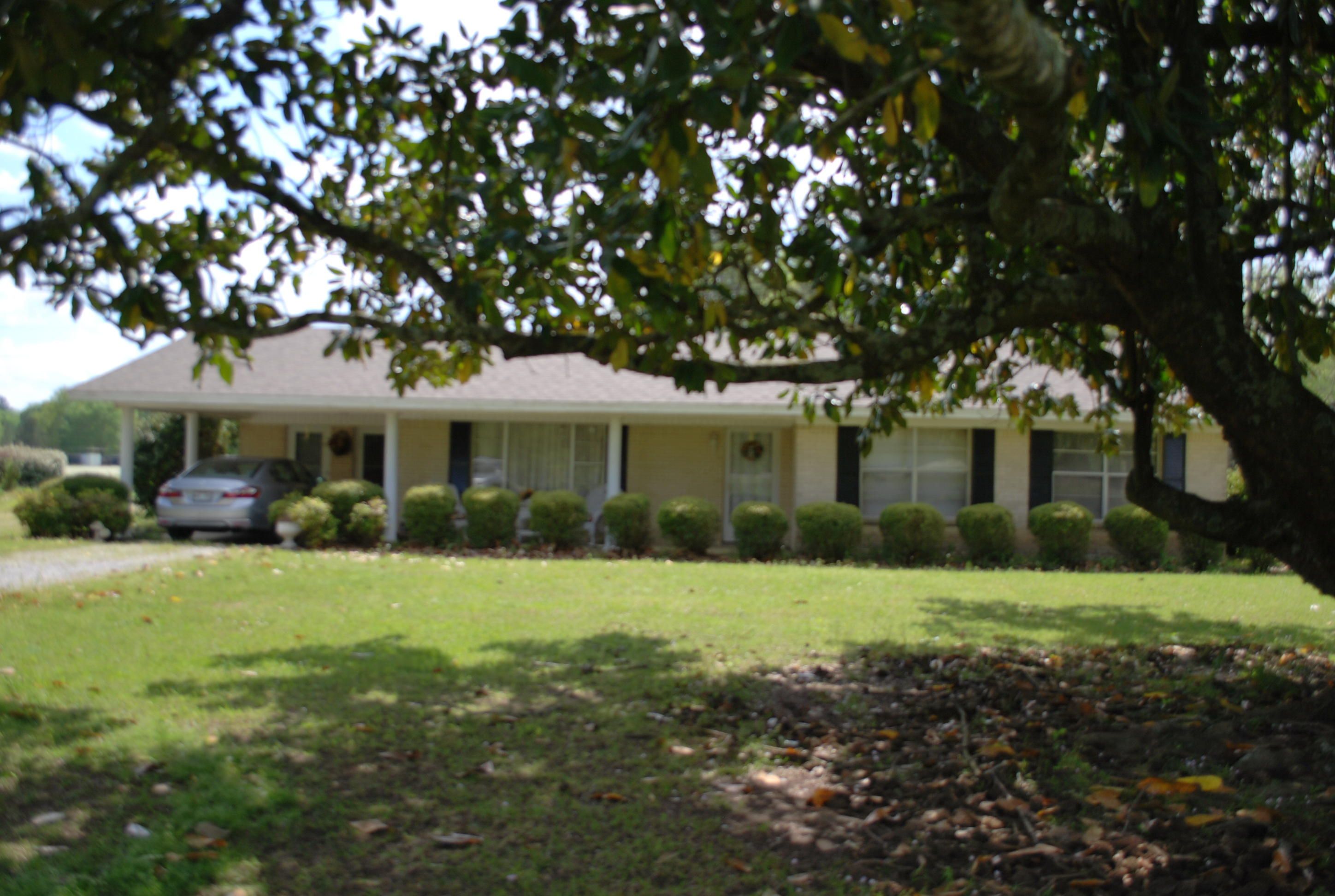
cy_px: 448
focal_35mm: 30
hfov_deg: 61.8
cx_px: 668
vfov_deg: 43.8
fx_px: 1115
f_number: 3.8
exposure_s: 1/500
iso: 100
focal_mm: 20
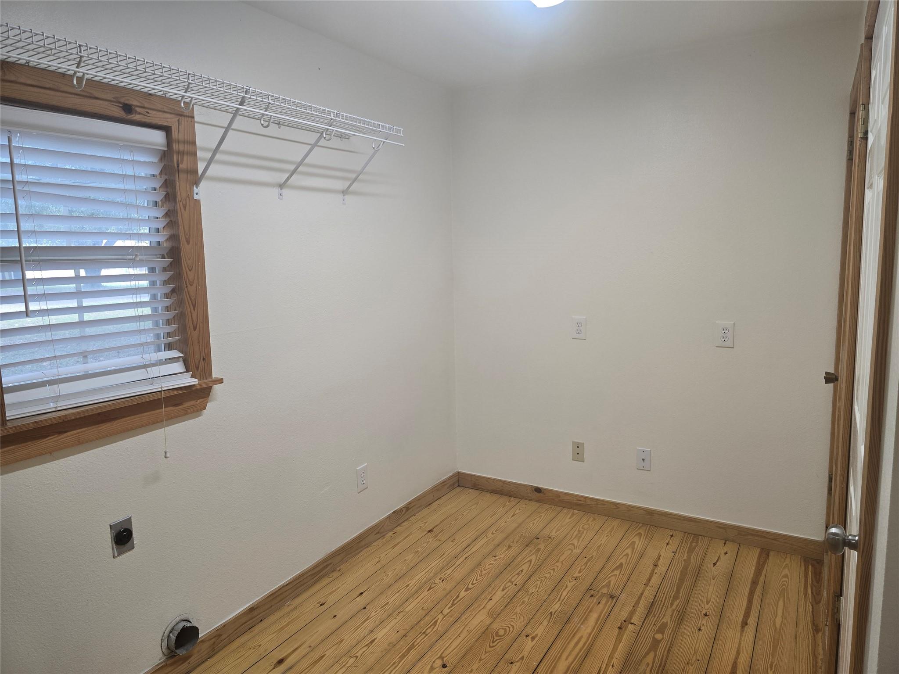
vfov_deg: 58.9
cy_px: 337
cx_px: 450
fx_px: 597
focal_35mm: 23
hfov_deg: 73.9
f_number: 1.7
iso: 100
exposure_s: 1/120
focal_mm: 6.3
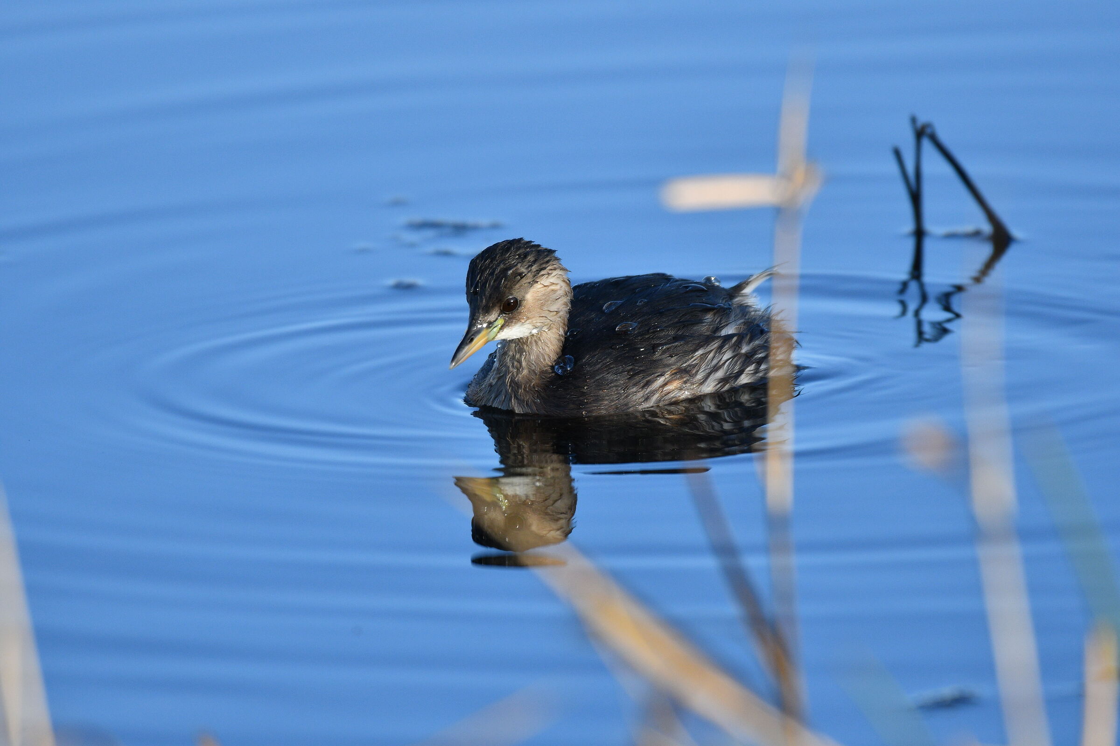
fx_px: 23332
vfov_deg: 1.8
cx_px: 560
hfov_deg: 2.7
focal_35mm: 750
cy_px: 373
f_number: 5.6
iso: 400
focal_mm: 500
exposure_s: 1/1600
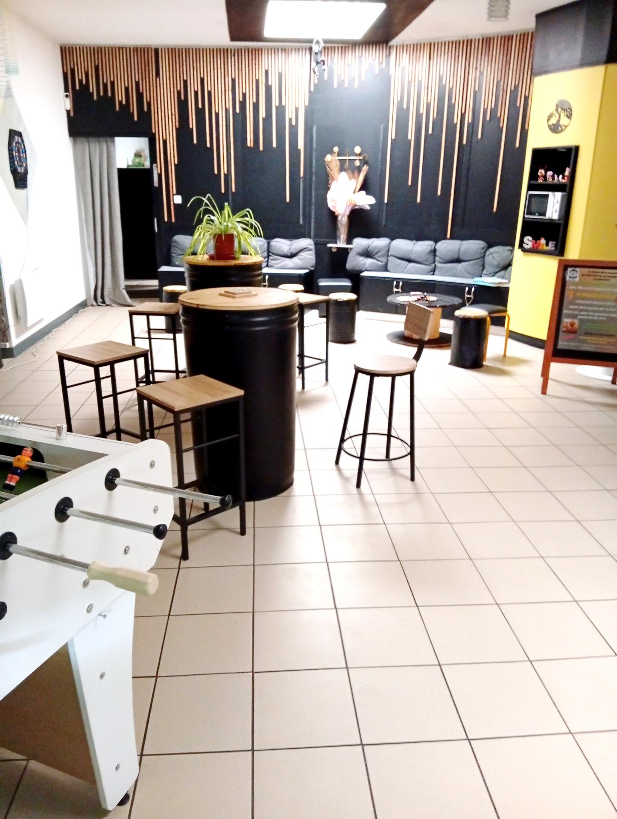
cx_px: 308
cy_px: 410
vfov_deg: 67.2
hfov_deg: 53.2
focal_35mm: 26
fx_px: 617
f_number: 1.8
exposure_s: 1/16.7
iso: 2418
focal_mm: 3.96
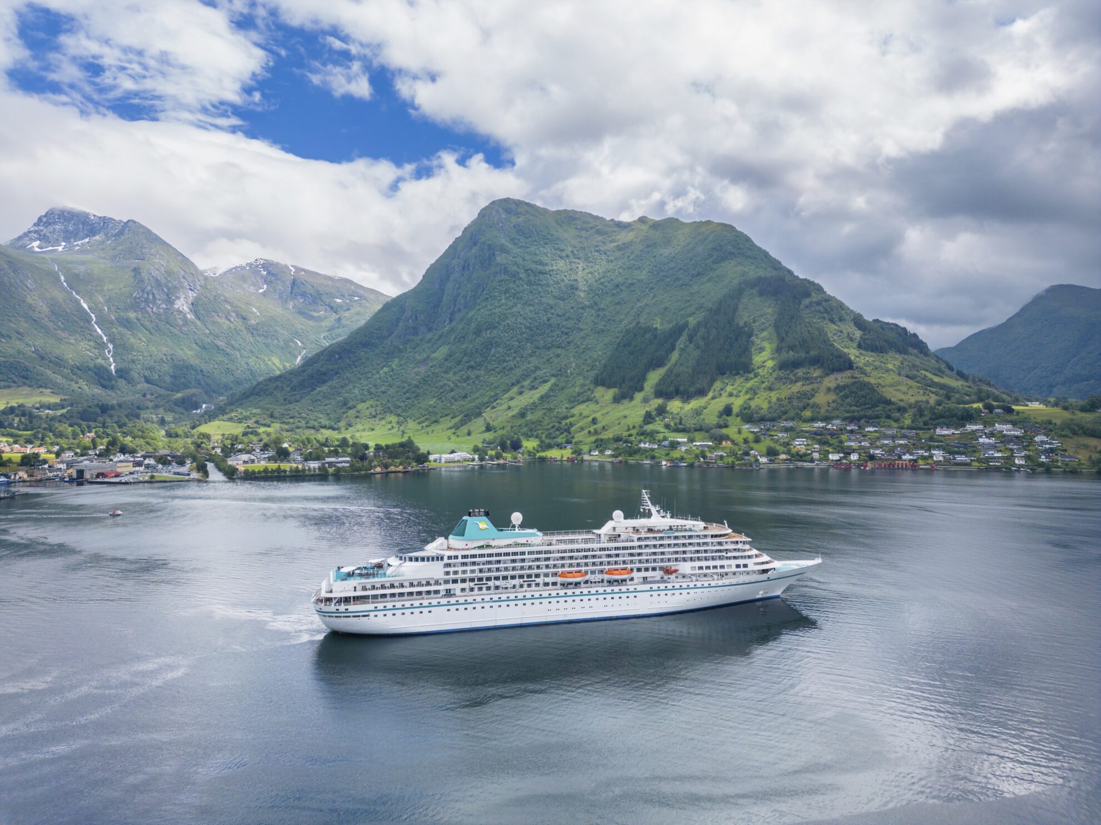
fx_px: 763
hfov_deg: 71.6
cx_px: 550
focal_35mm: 24
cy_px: 412
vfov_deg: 56.8
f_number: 1.7
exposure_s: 1/2000
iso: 100
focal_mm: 6.72
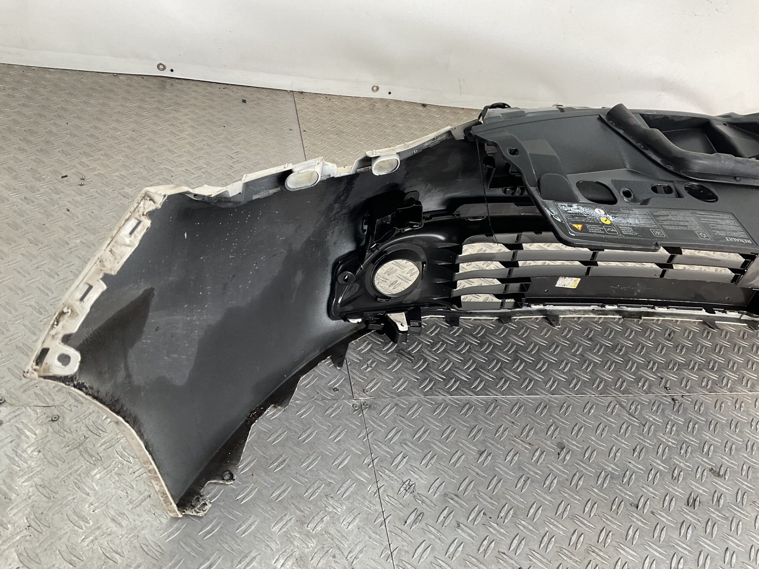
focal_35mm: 29
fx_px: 636
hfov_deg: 61.7
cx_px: 380
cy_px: 284
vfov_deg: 48.2
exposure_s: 1/120
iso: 20
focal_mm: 3
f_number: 1.8
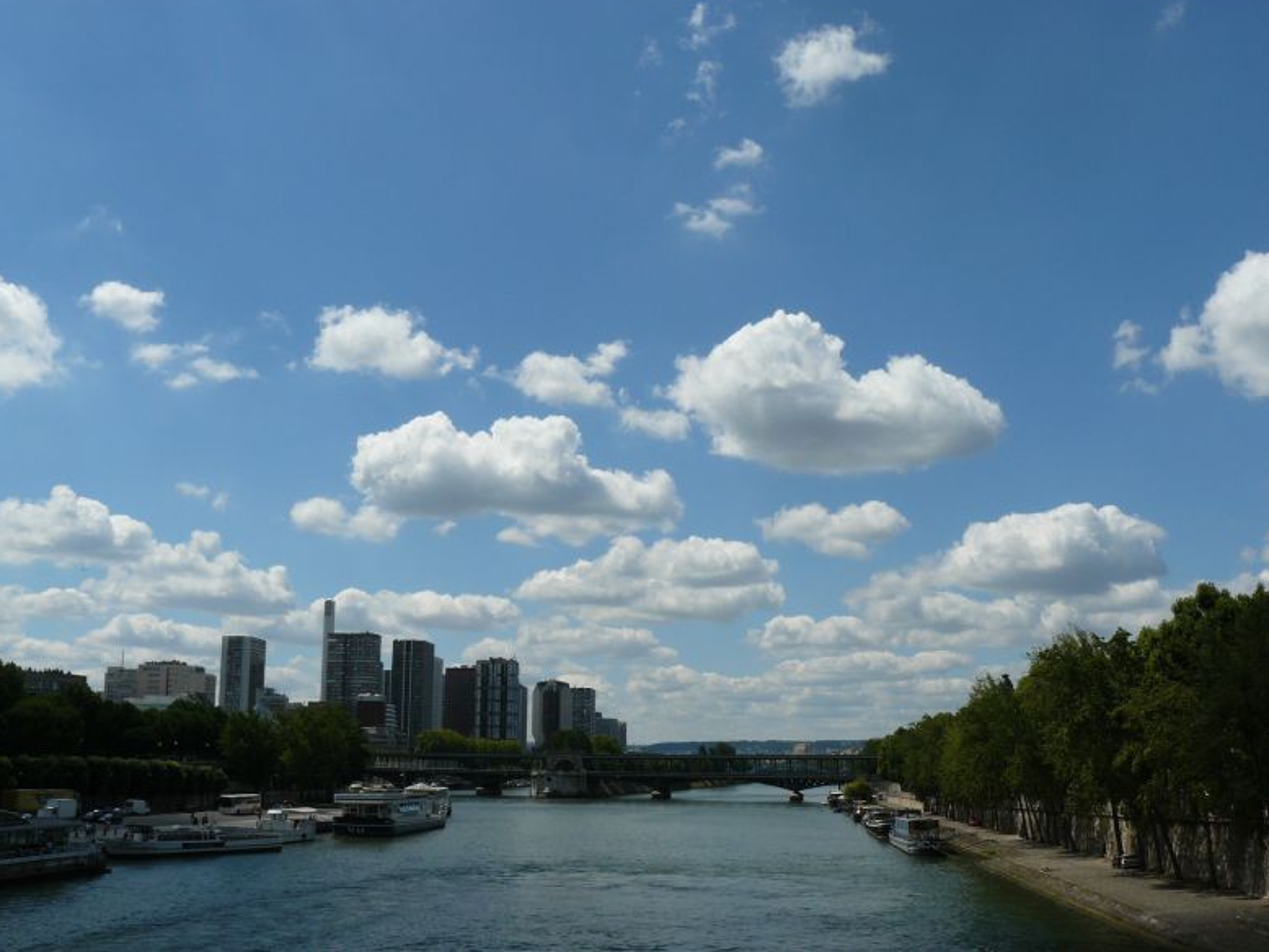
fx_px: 1357
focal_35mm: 37
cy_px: 468
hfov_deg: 50.1
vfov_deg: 38.7
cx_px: 648
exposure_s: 1/500
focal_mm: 6
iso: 100
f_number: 8
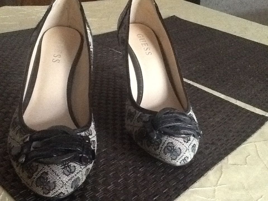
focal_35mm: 44
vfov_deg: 32.9
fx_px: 341
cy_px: 100
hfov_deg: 42.9
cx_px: 134
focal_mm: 2.03
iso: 640
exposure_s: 1/15
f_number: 2.4
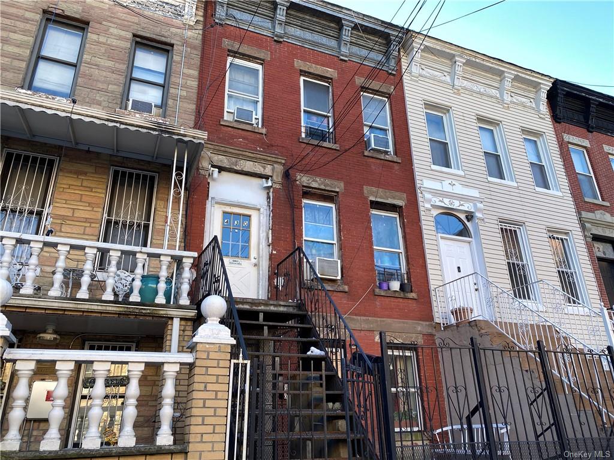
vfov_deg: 53.1
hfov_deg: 67.3
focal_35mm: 26
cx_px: 307
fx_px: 461
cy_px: 230
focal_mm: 4.25
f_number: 1.8
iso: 32
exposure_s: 1/493
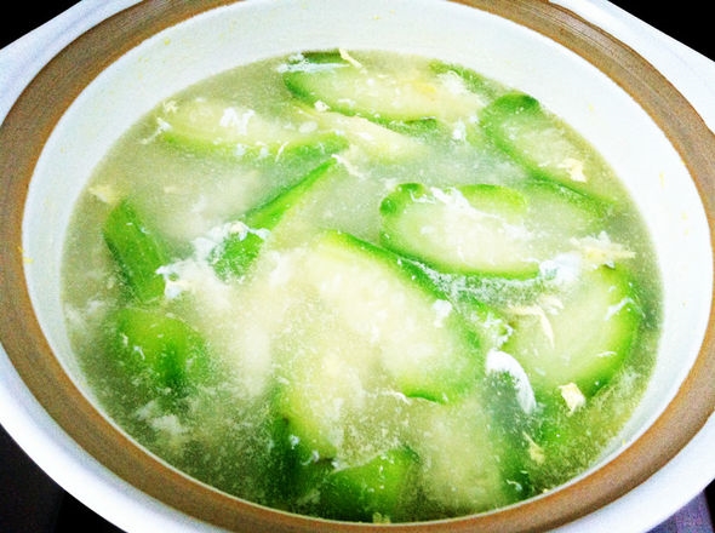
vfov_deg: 40.6
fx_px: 721
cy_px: 266
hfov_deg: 52.7
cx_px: 358
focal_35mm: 35
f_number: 2.8
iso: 320
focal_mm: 3.85
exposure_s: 1/15
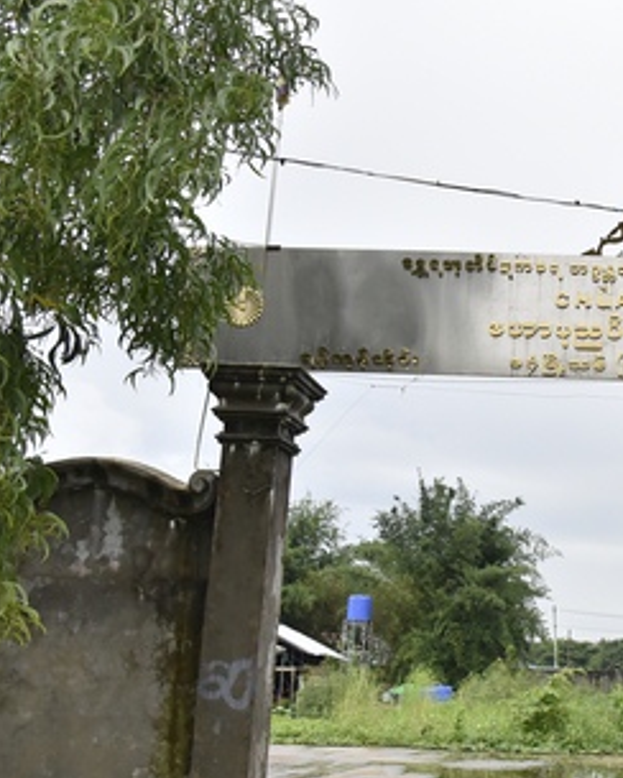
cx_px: 702
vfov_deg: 38.5
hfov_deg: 28.3
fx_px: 1106
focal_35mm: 48
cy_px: 491
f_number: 7.1
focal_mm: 24
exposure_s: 1/2000
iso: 1250
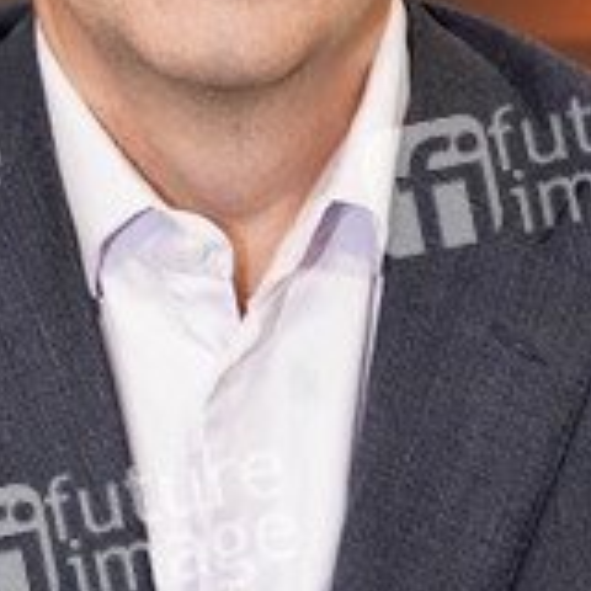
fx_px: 1603
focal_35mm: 83
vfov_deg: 20.2
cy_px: -15
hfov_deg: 20.8
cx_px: 214
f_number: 5.6
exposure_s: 1/125
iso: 2000
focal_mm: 39
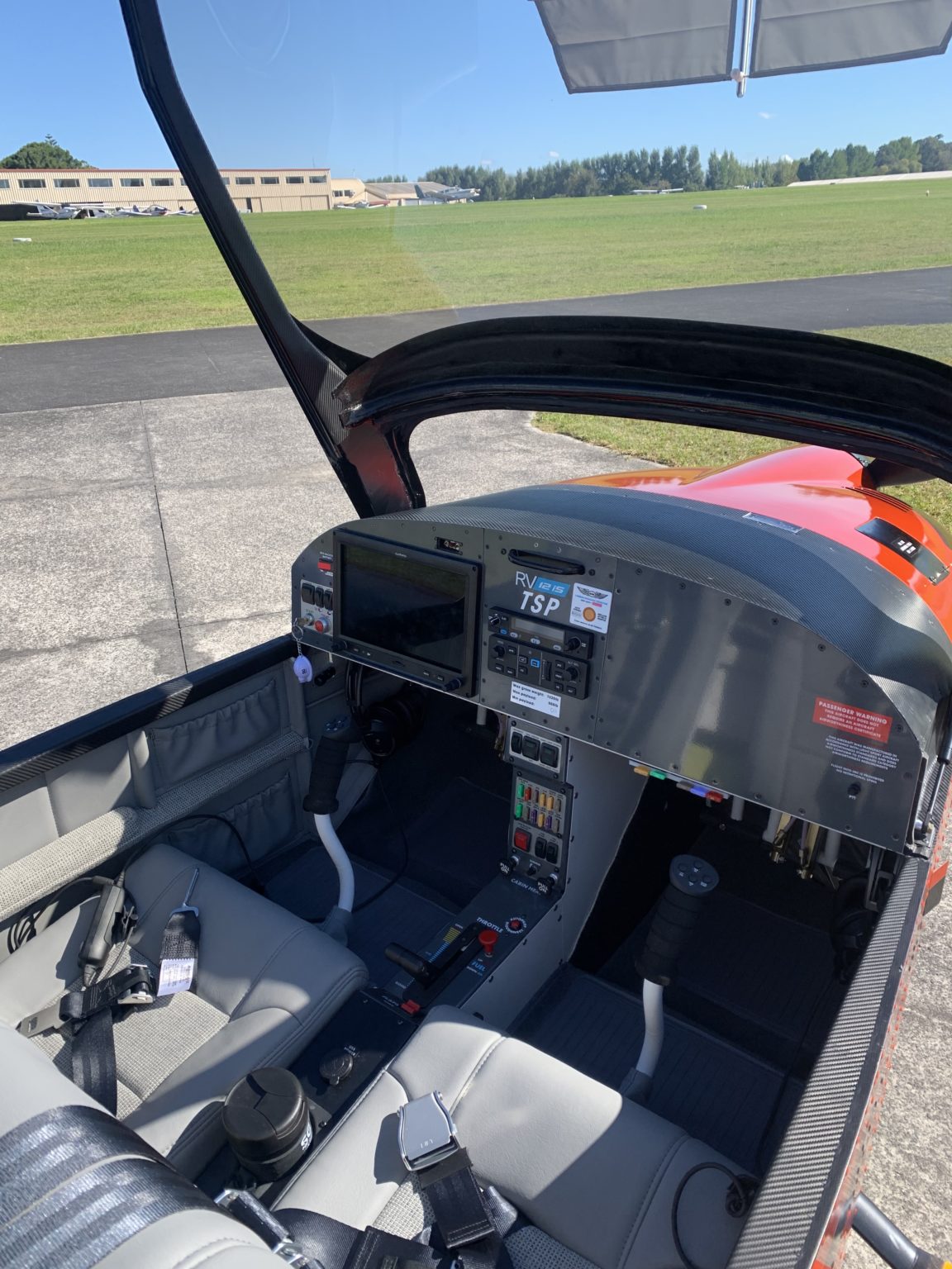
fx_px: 953
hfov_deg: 53.1
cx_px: 476
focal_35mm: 26
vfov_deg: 67.3
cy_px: 634
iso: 25
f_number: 1.8
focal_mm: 4.25
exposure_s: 1/991
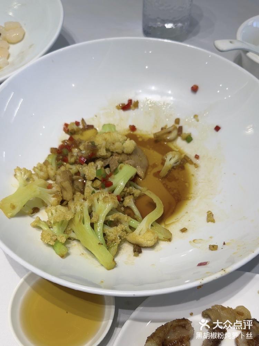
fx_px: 549
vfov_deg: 34.9
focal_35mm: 55
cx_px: 130
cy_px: 173
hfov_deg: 26.6
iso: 100
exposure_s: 1/100
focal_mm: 6.86
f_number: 1.78
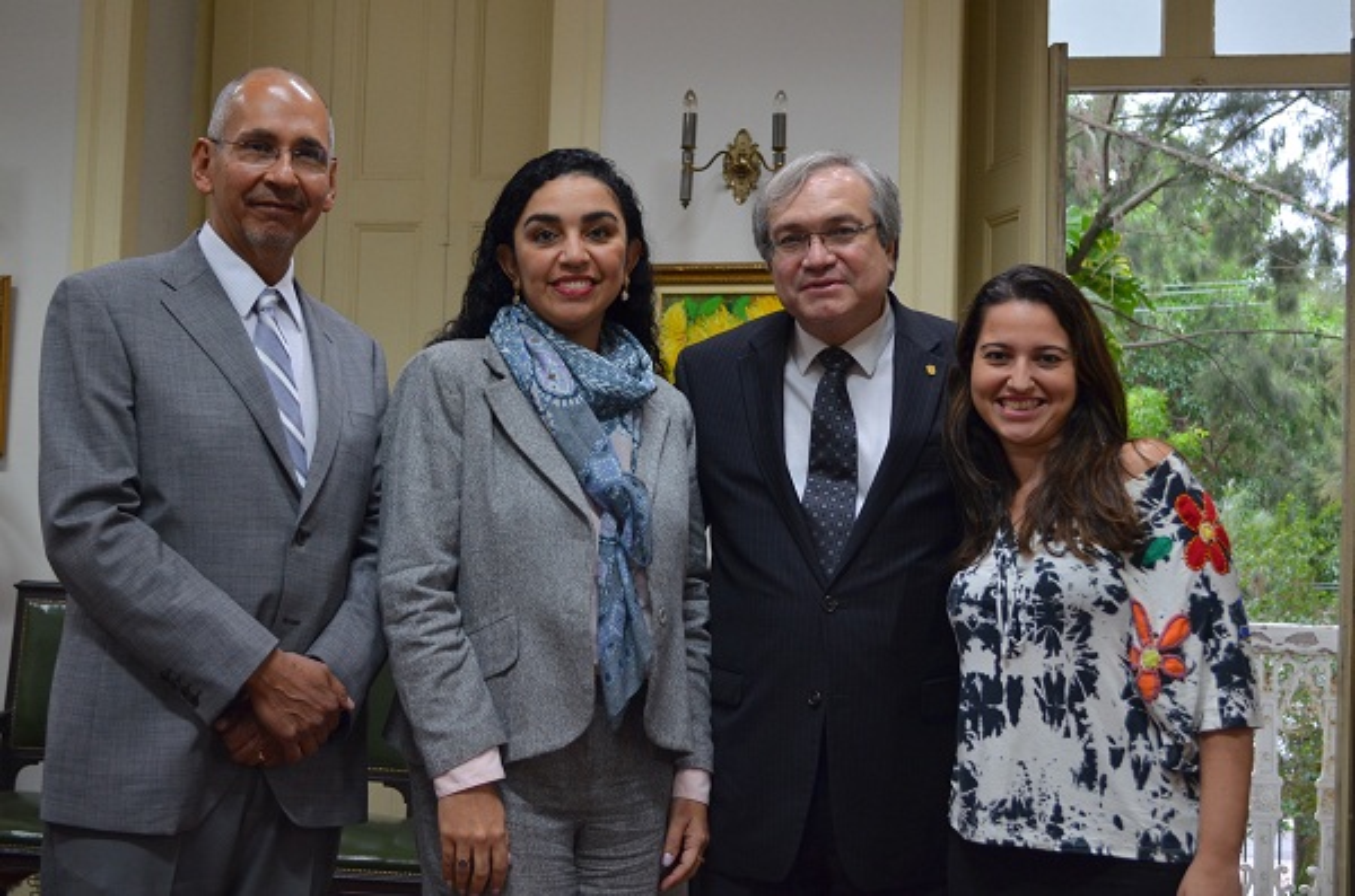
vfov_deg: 26.3
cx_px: 678
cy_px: 448
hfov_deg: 39.0
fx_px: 1915
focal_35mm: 51
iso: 500
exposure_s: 1/40
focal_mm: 34
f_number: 5
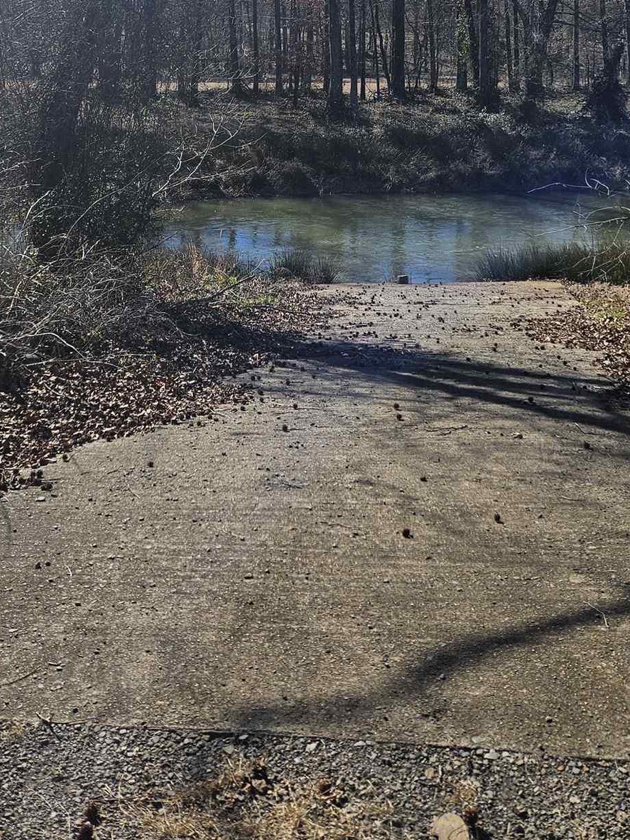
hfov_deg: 33.5
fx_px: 1043
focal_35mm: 43
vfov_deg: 40.4
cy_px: 76
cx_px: 372
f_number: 1.8
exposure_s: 1/1709
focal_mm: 5.4
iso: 25
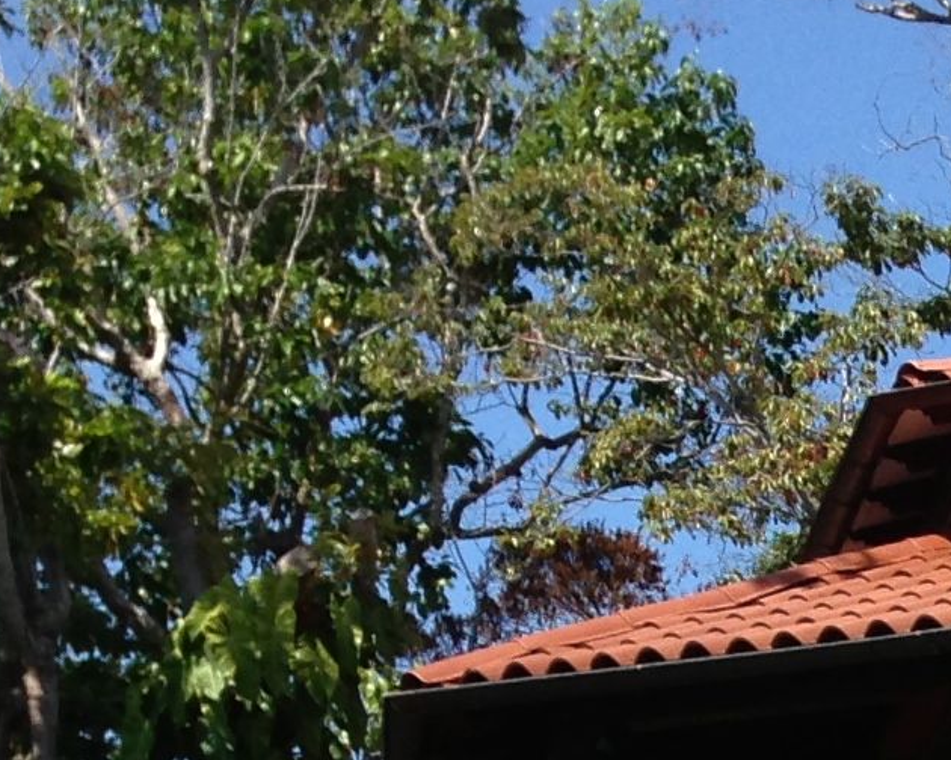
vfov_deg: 8.8
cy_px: 1473
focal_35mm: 167
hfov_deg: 10.6
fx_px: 4700
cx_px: 1900
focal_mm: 4.13
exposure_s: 1/1093
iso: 50
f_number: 2.4
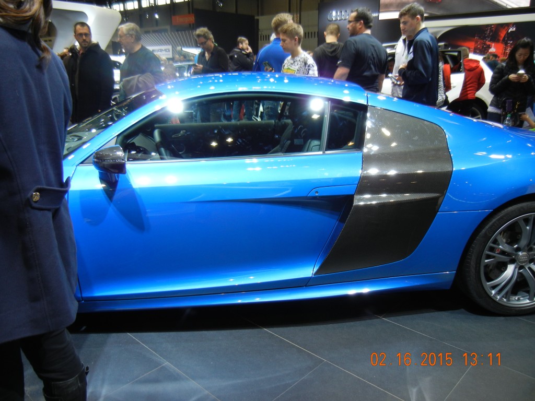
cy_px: 200
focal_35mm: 30
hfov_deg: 60.0
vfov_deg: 46.8
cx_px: 268
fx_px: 464
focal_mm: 5.4
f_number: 3.5
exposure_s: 1/60
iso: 193
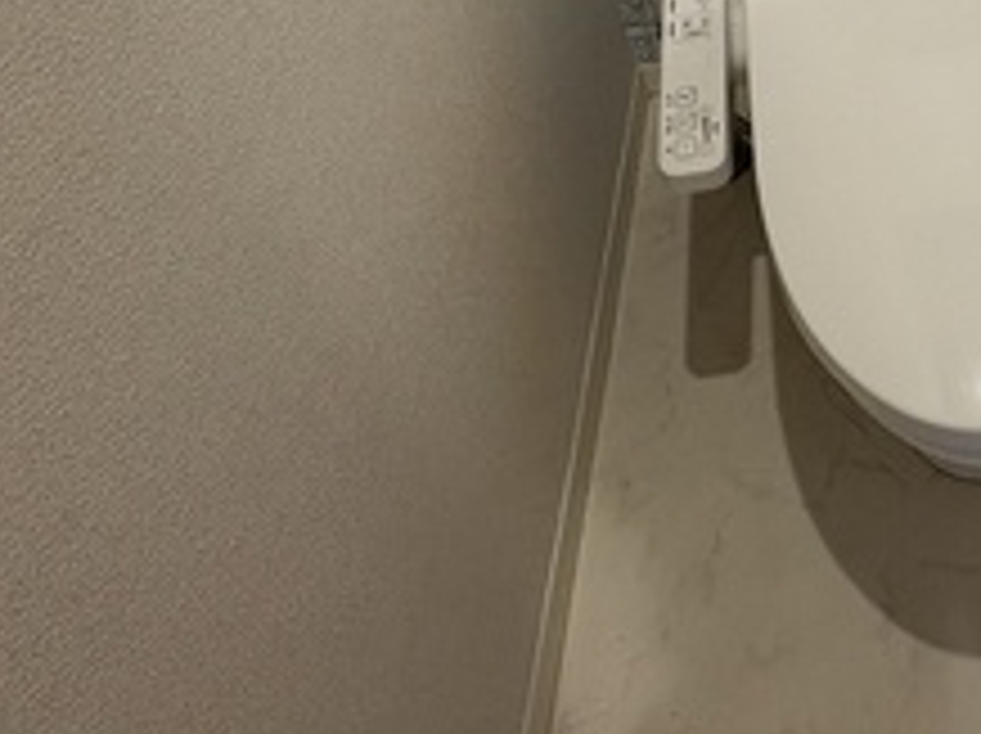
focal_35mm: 36
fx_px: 1019
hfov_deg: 44.6
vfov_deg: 33.2
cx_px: 954
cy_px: -122
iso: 160
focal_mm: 2.22
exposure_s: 1/60
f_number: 2.2
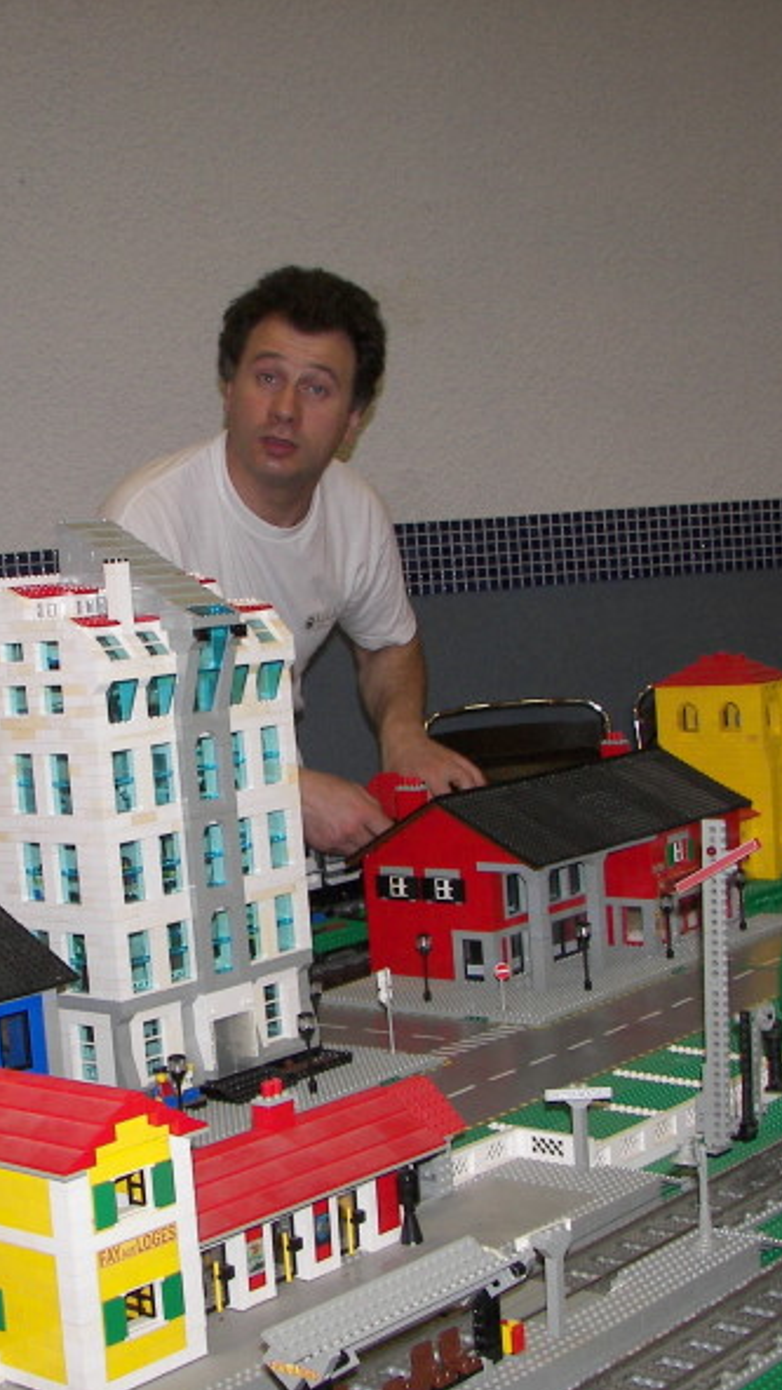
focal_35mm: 53
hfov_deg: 22.3
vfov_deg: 39.2
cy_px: 702
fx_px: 1954
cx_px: 143
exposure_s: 1/30
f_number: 2.8
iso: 100
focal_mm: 6
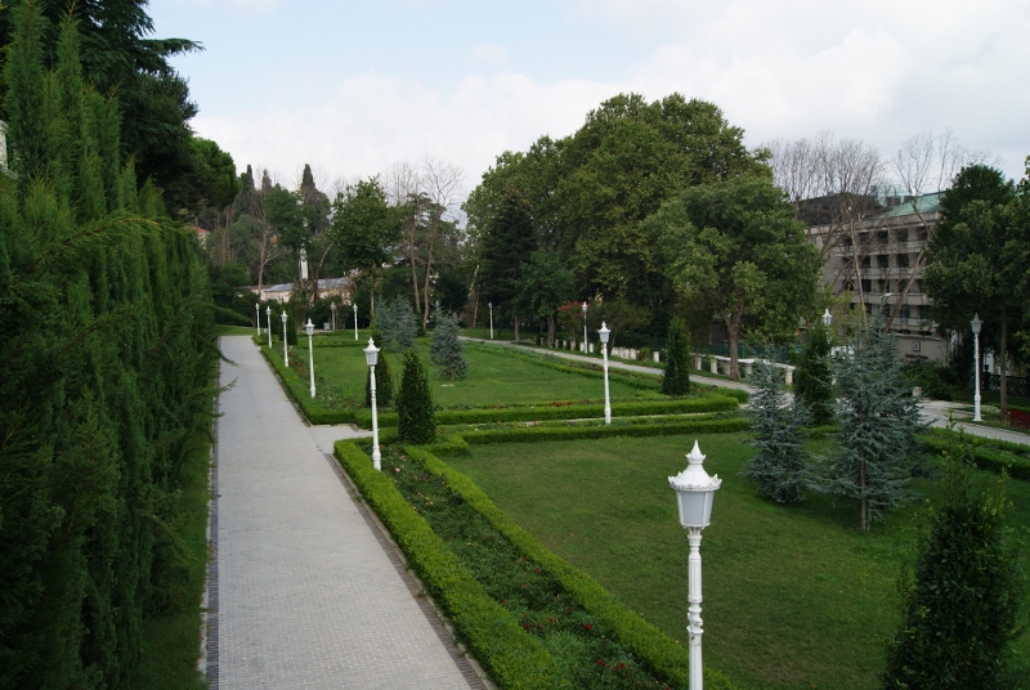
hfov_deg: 57.2
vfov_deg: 40.1
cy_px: 345
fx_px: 946
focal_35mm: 33
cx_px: 515
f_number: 10
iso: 100
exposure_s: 1/100
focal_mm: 22
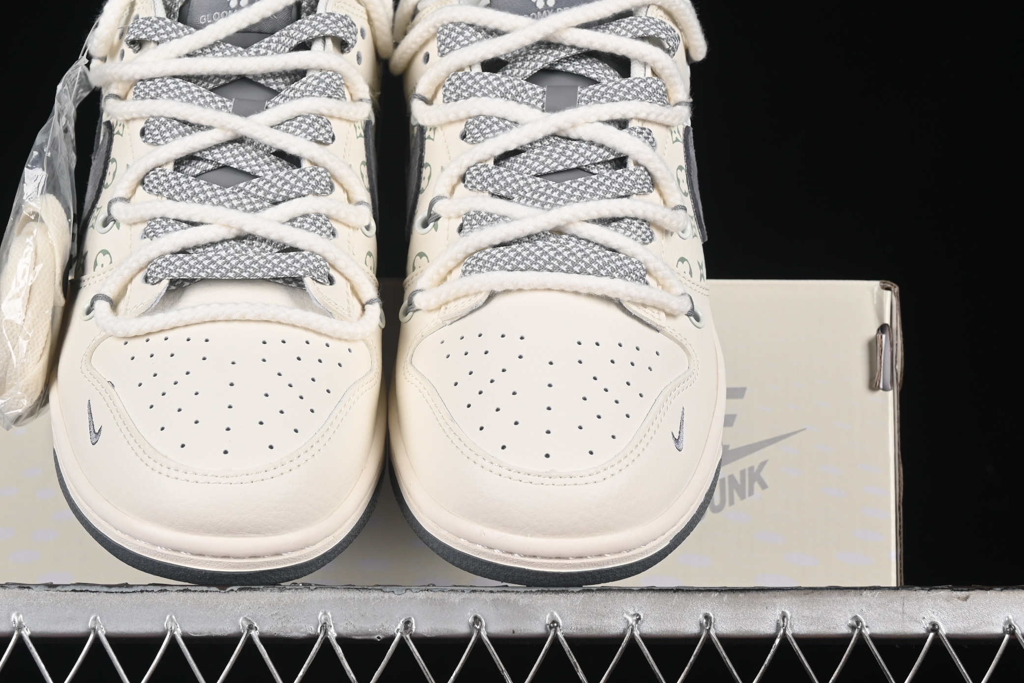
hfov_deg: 20.4
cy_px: 306
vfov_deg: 13.7
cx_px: 385
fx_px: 2844
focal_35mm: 100
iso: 160
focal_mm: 50
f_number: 8
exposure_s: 1/80
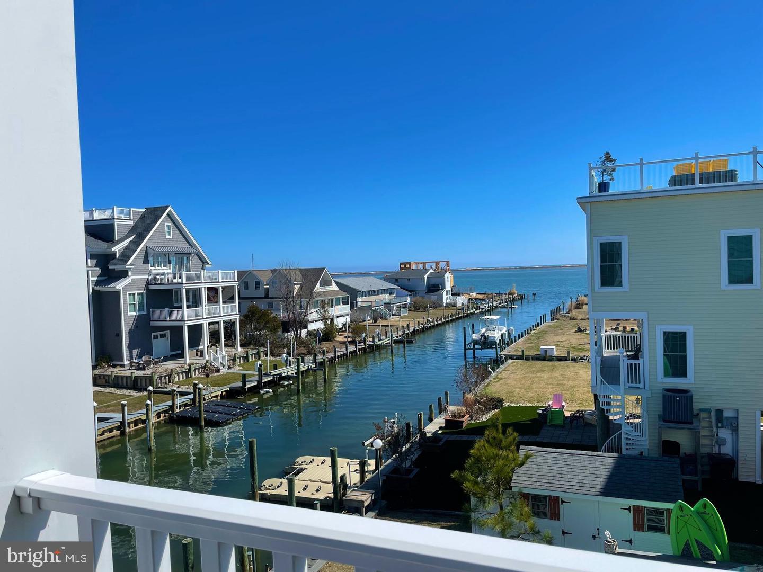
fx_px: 573
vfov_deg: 53.1
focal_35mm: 26
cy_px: 286
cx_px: 382
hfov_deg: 67.3
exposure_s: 1/5291
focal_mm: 4.2
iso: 32
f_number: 1.6
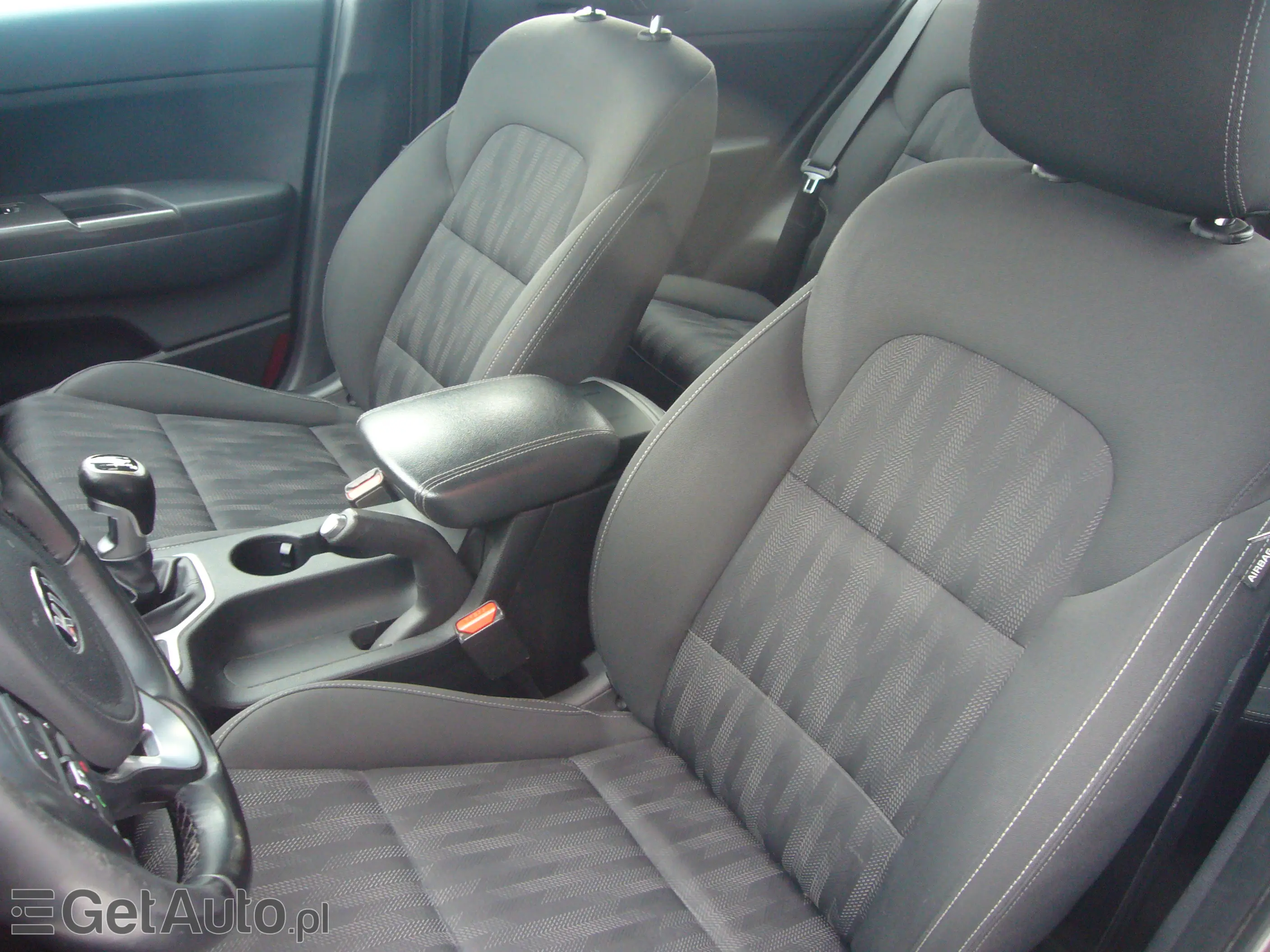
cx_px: 635
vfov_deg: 49.7
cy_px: 476
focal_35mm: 28
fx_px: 1027
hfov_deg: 63.4
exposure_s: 1/15
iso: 200
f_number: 2.8
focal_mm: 4.6
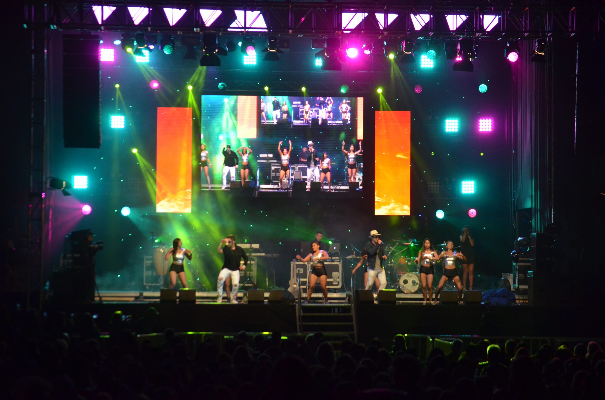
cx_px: 302
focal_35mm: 123
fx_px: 2063
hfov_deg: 16.7
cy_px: 200
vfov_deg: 11.1
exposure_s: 1/200
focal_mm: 82
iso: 1600
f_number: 4.2
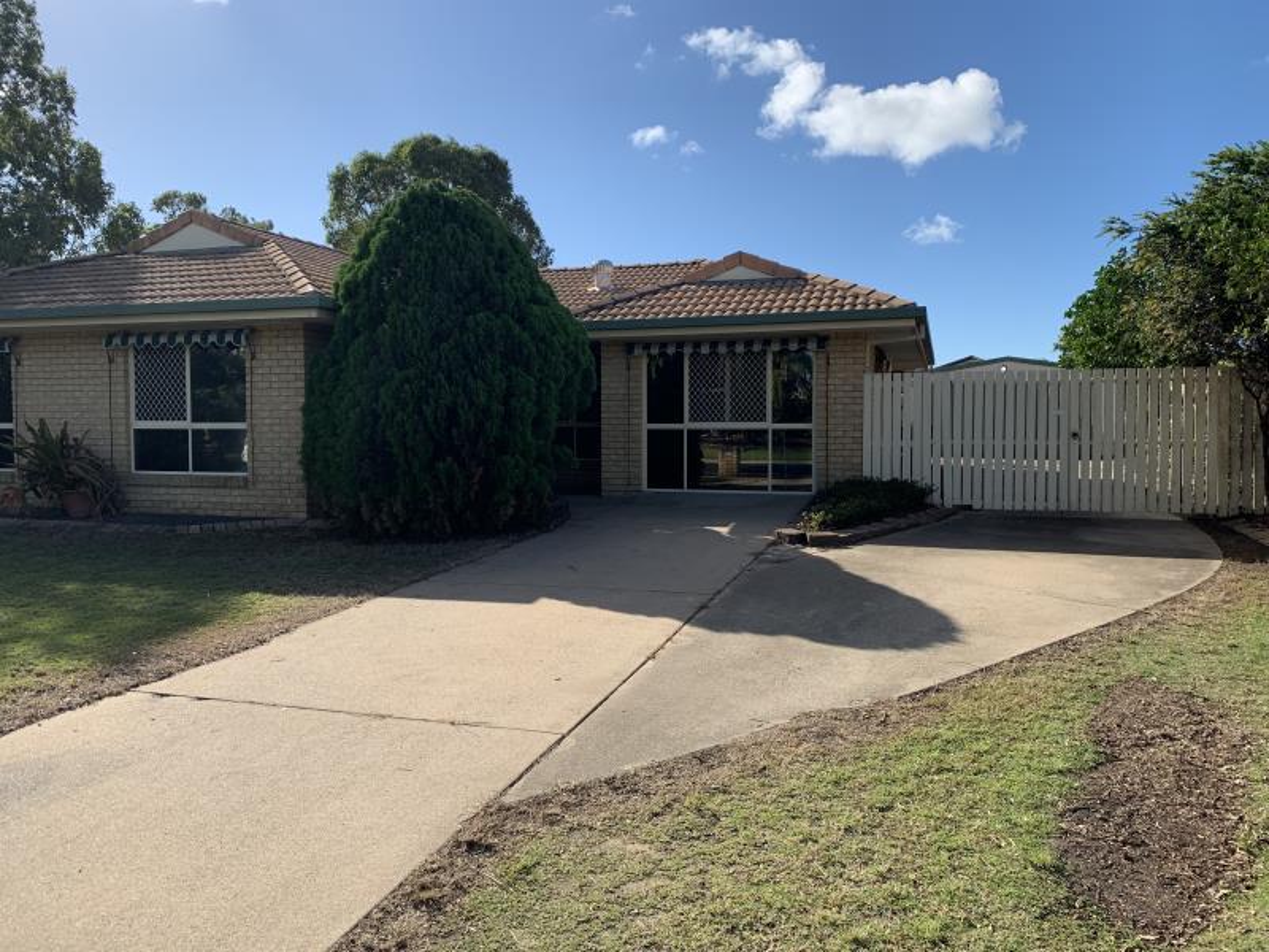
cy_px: 476
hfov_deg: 67.3
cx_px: 634
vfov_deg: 53.1
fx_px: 953
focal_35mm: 26
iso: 25
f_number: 1.8
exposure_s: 1/1880
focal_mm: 4.25
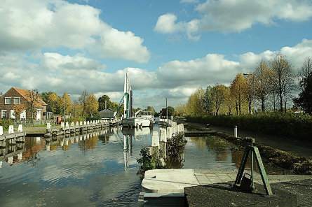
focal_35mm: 29
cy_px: 104
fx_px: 251
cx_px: 156
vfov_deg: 44.9
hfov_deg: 63.7
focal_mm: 19
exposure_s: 1/180
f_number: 8
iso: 100
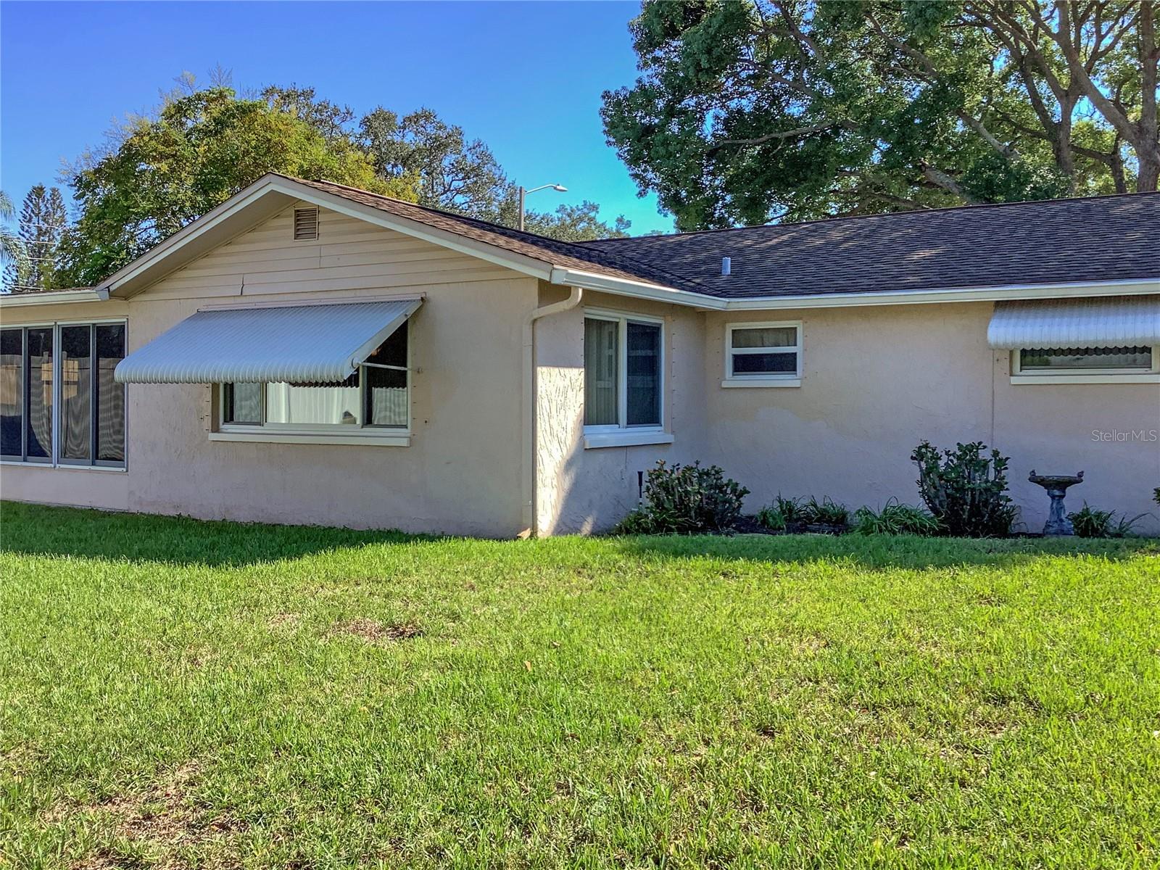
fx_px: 1039
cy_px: 435
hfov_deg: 58.4
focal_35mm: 31
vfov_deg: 45.4
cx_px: 580
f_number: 2.4
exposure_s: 1/519
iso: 25
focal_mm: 3.3
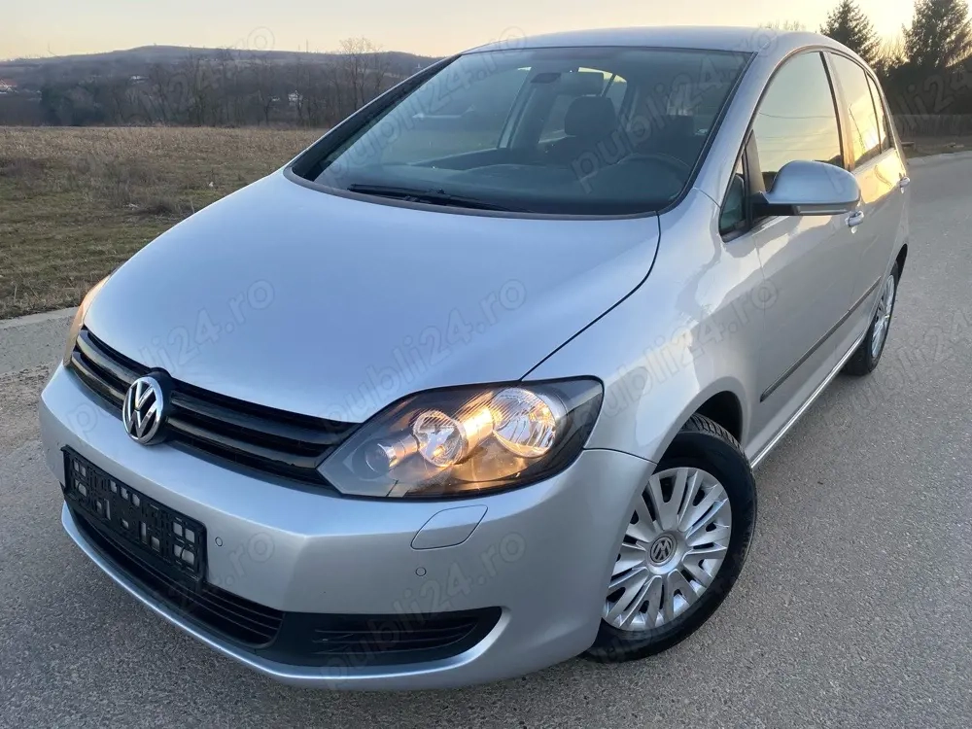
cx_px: 486
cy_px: 364
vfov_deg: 53.1
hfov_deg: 67.3
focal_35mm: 26
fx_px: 730
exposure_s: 1/160
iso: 32
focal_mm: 4.25
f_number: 1.8
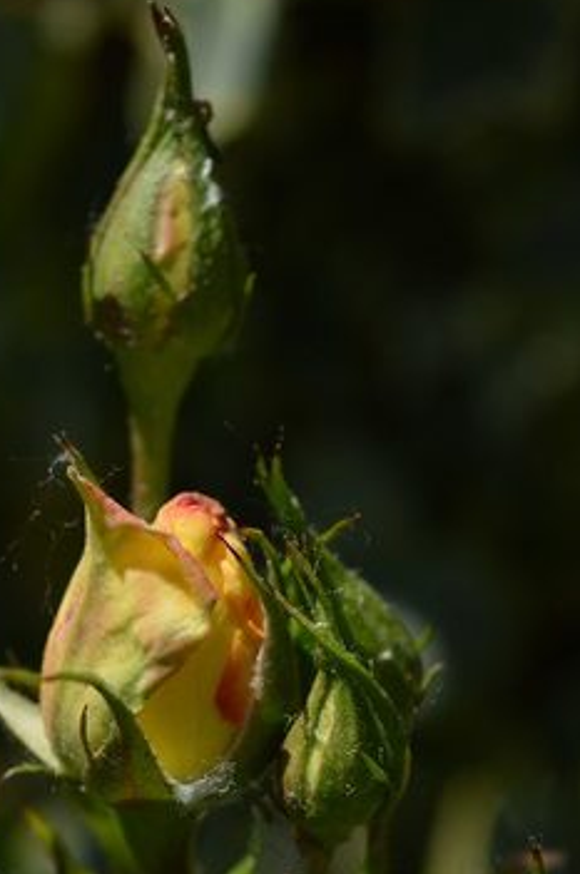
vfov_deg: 16.5
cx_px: 142
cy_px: 710
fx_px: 2981
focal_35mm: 123
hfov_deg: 11.1
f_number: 5.6
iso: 100
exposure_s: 1/800
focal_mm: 48
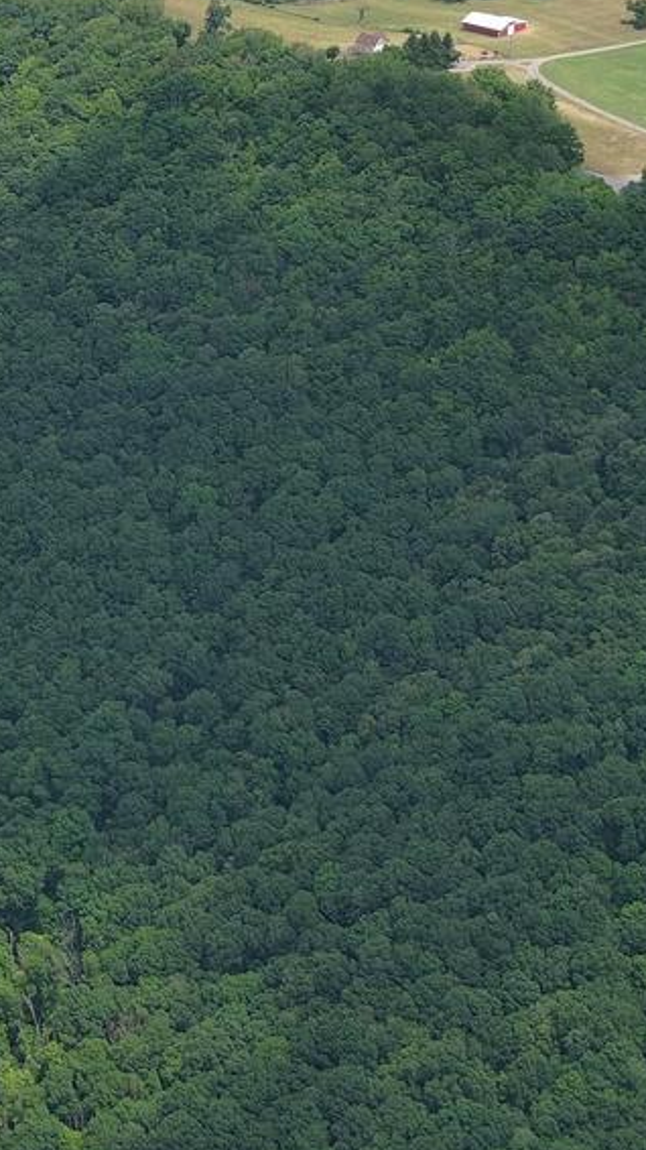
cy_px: 184
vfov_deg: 19.2
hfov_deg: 11.0
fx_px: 3353
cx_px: 278
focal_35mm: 110
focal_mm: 10.57
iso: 100
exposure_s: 1/867
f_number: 2.8
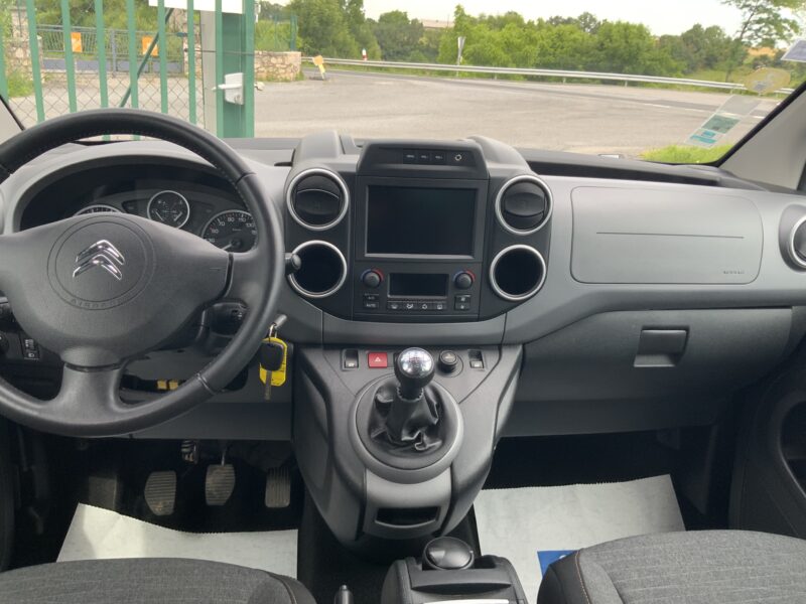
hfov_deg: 61.7
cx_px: 403
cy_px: 302
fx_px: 675
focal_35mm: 29
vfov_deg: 48.2
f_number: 1.8
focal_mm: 3
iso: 20
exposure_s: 1/122
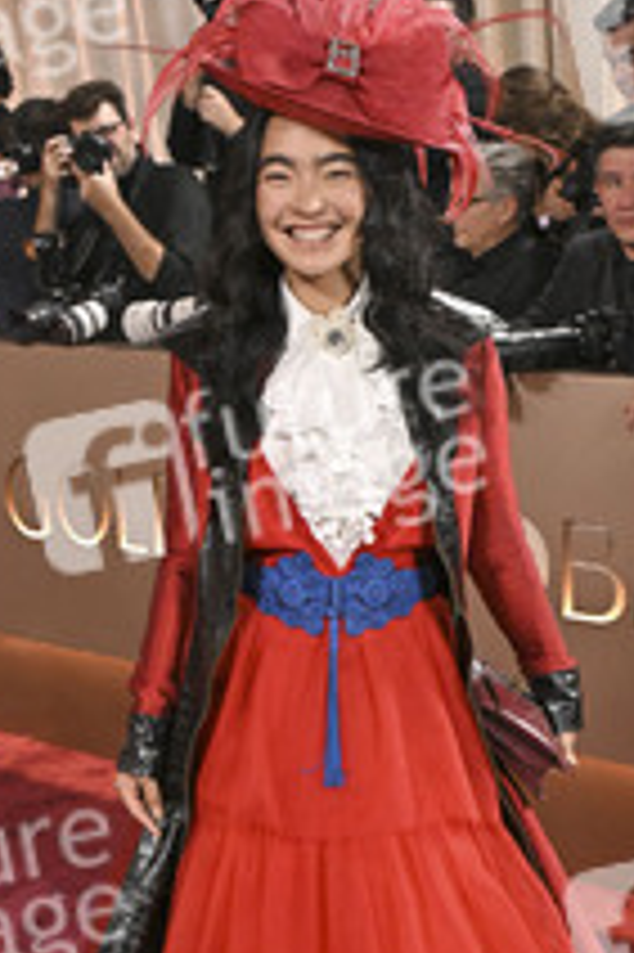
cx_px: 387
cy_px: 692
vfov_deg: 30.1
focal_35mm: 66
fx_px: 1746
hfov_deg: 20.5
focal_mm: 35
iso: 2500
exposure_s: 1/320
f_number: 5.6
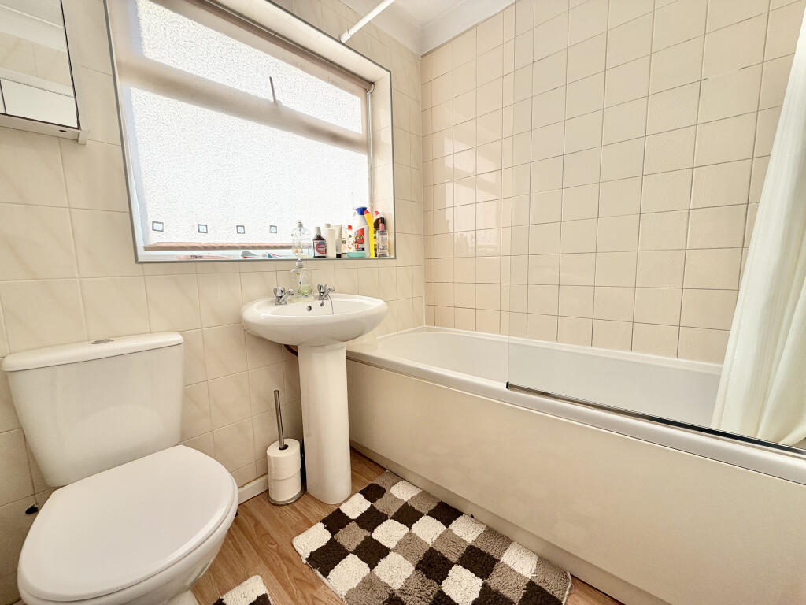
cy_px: 302
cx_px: 403
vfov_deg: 85.7
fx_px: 326
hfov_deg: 102.1
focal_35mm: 14
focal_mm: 2.22
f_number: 2.2
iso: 50
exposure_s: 1/121
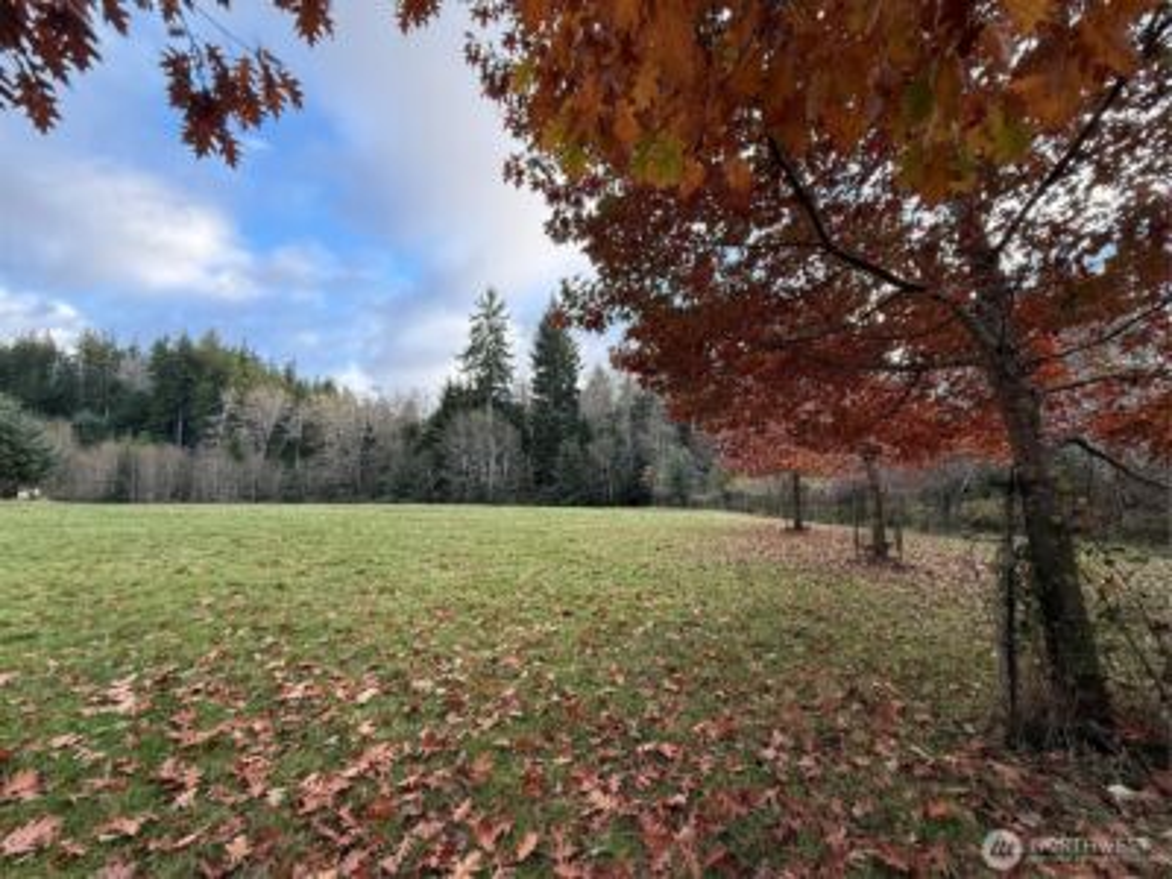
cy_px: 440
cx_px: 586
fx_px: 474
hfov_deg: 102.1
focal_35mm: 14
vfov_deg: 85.7
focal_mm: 2.22
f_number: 2.2
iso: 64
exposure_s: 1/170
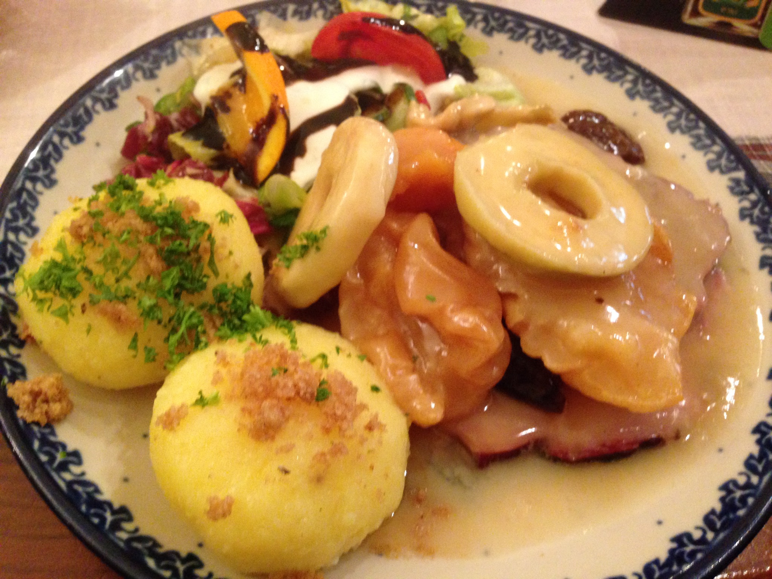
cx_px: 386
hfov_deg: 55.4
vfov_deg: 42.9
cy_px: 290
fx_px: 736
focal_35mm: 33
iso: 400
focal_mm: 4.12
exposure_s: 1/15
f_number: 2.4
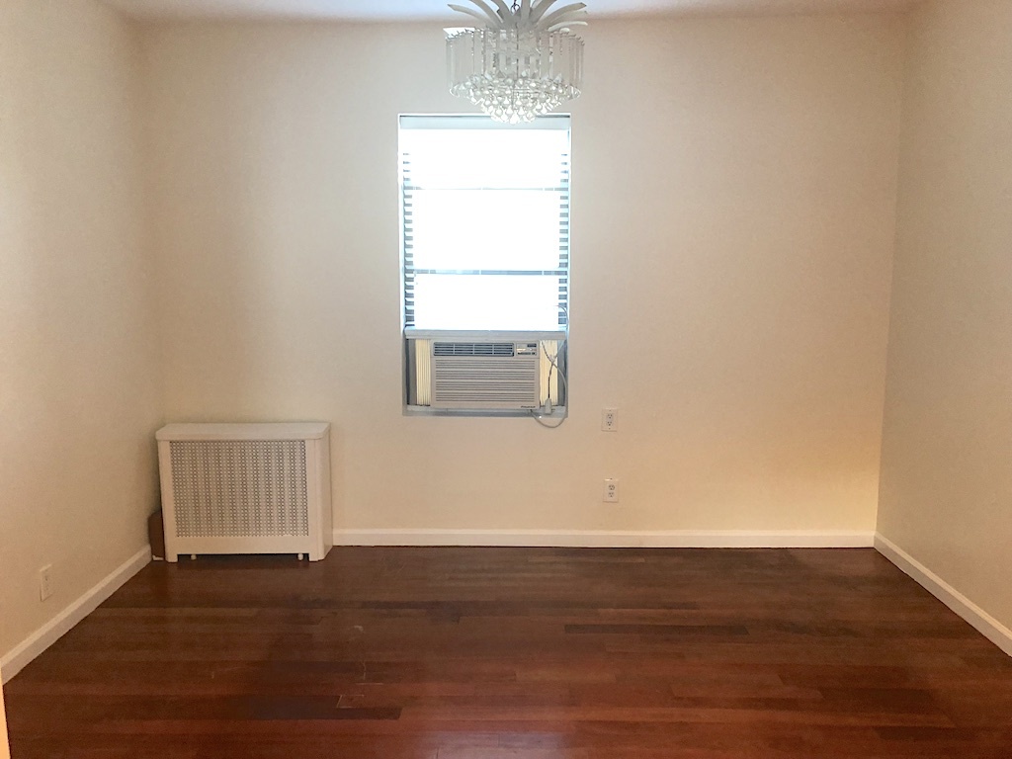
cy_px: 380
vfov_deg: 48.2
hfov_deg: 61.7
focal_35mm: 29
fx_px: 848
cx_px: 506
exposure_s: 1/60
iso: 250
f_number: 1.8
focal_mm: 3.99
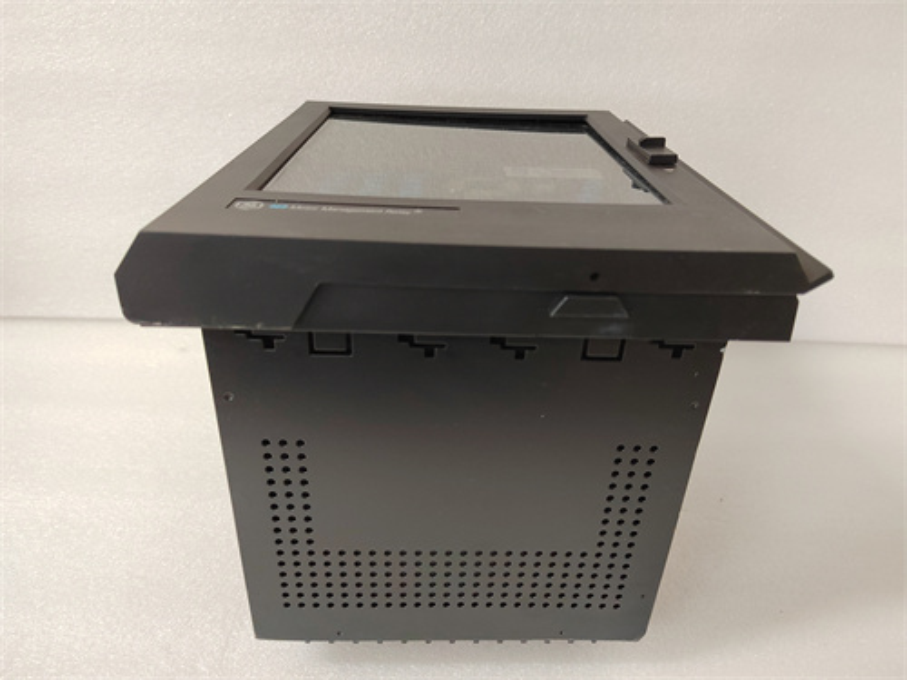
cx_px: 454
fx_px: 603
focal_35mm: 23
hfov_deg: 73.9
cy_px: 340
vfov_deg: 58.9
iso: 1575
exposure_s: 1/50
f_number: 1.9
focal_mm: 5.52
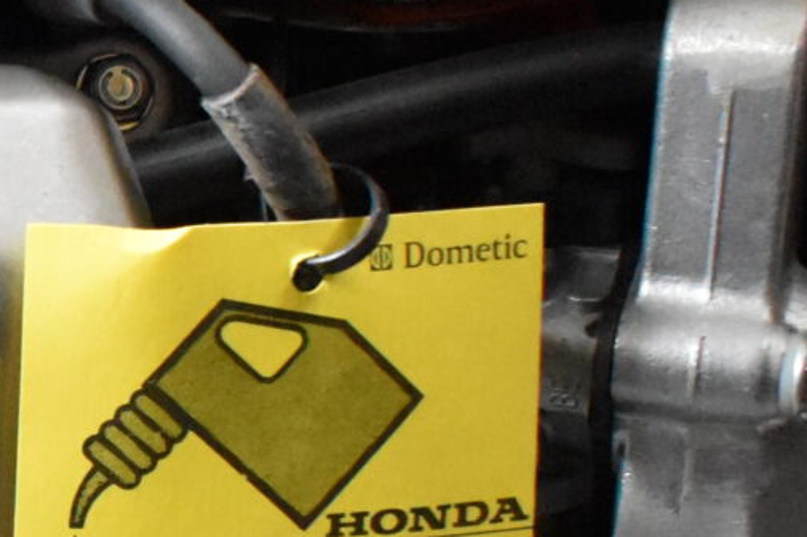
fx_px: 3069
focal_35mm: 137
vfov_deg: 9.9
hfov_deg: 13.7
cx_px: -543
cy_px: 536
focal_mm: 18
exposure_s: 1/125
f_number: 3.5
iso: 5600
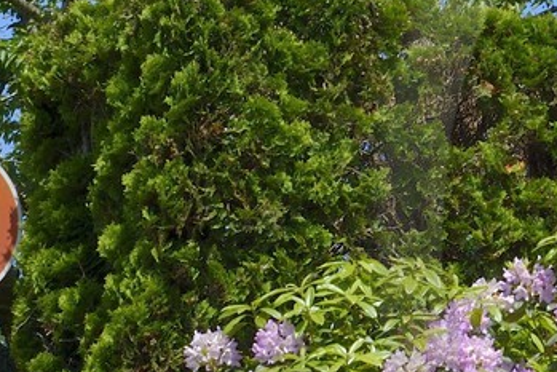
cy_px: 249
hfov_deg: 8.9
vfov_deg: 6.2
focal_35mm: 220
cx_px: 1029
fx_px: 3405
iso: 200
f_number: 18
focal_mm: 48
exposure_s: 1/125
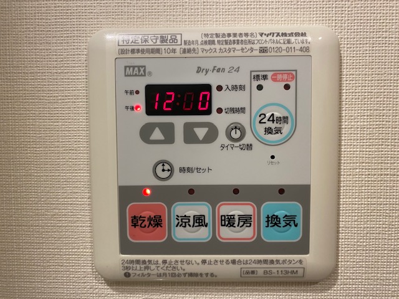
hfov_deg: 67.3
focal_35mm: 26
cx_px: 200
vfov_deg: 53.1
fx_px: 300
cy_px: 150
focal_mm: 4.25
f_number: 1.8
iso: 125
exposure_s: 1/50
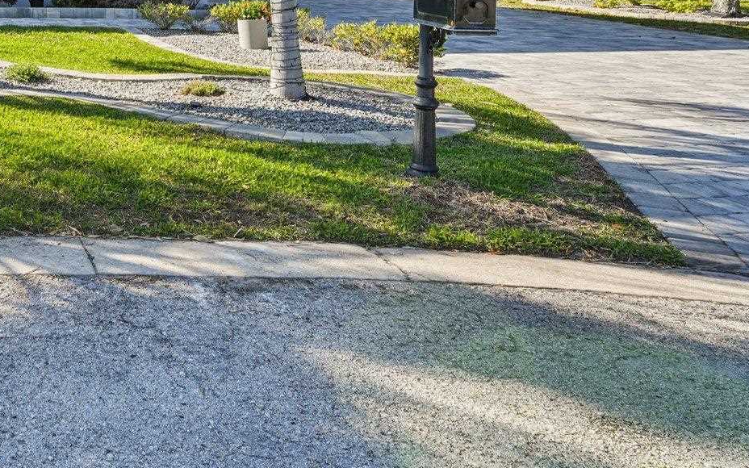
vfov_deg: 31.7
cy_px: -26
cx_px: -47
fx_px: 739
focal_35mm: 36
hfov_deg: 43.5
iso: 100
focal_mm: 16.1
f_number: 11
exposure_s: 1/60
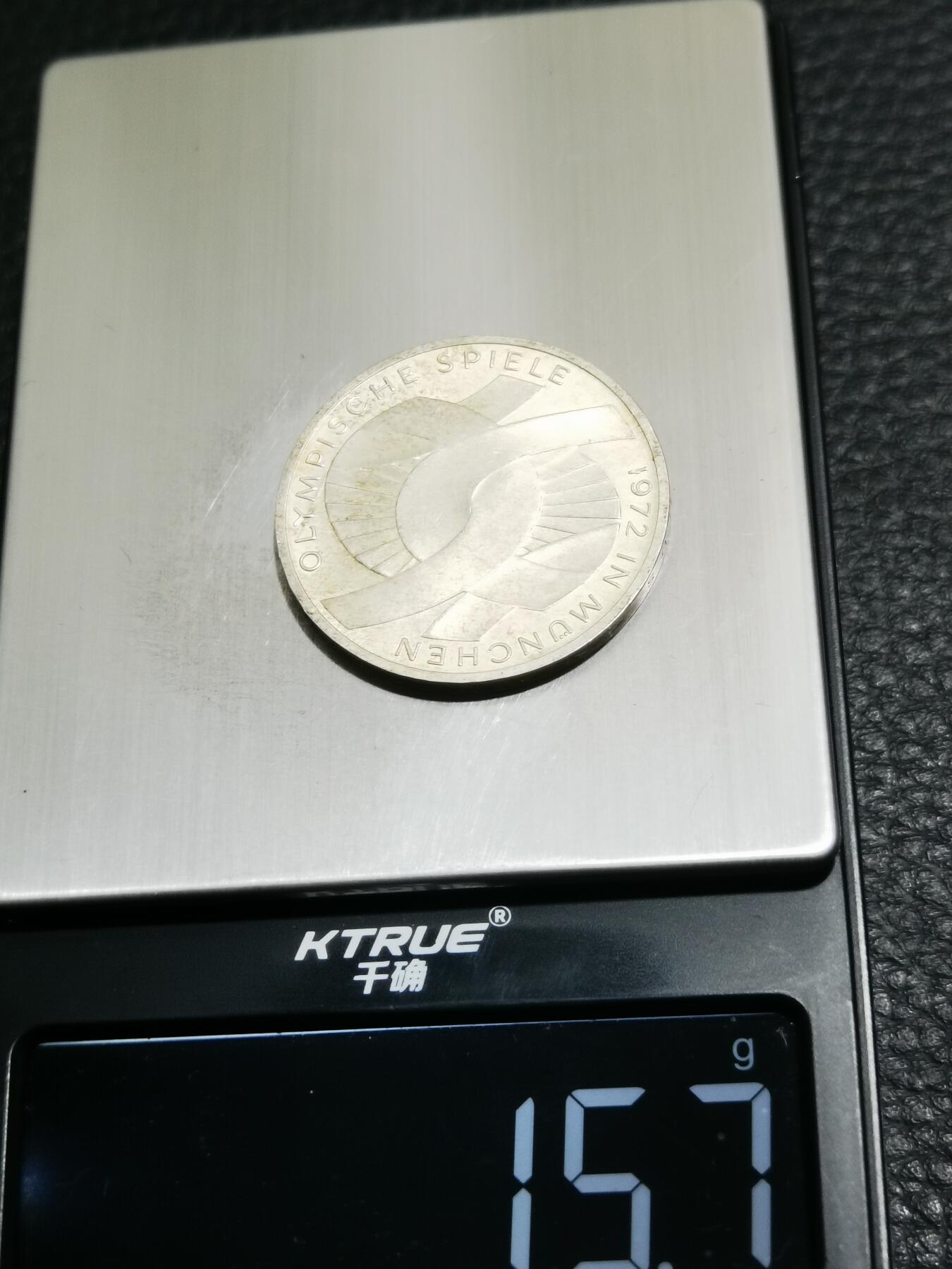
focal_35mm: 56
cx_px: 476
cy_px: 634
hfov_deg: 26.1
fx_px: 2053
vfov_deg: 34.3
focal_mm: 6.67
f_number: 1.9
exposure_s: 1/100
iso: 125
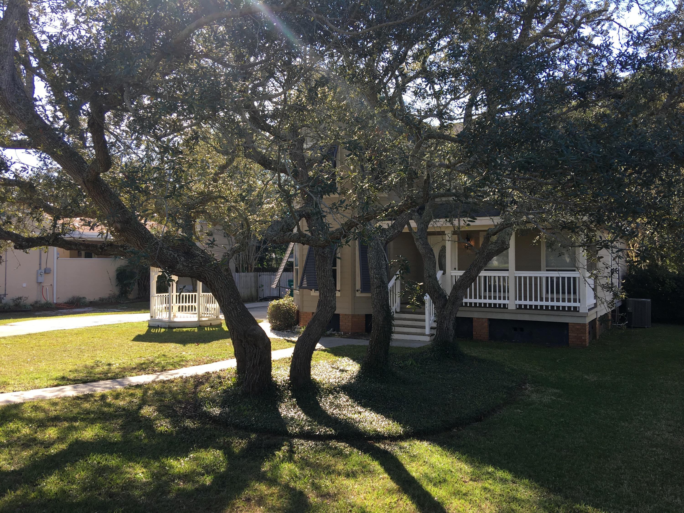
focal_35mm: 29
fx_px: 573
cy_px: 256
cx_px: 342
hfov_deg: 61.7
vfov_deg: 48.2
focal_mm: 4.15
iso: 25
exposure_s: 1/382
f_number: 2.2
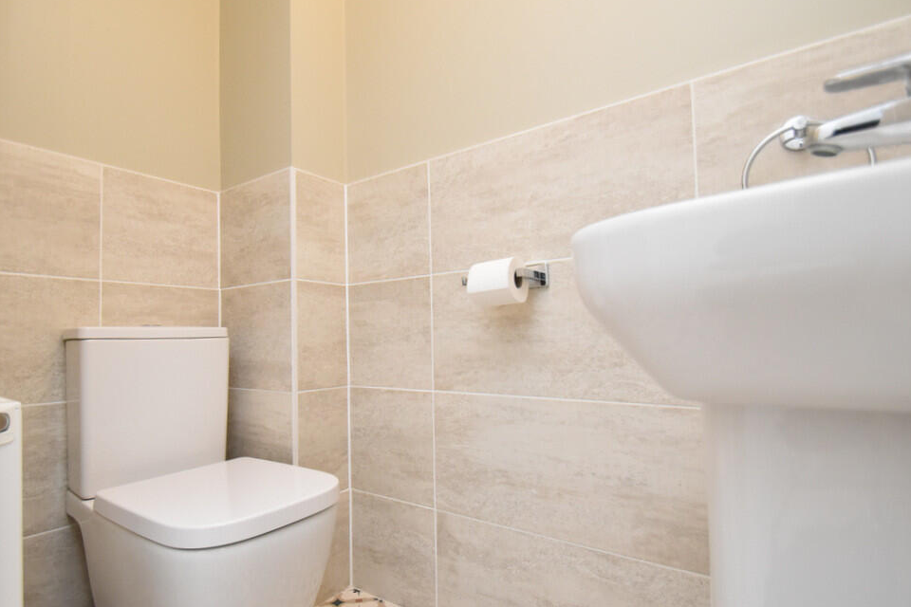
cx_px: 476
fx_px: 405
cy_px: 317
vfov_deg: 73.7
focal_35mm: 16
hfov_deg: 96.7
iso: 1600
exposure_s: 1/125
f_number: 4
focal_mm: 10
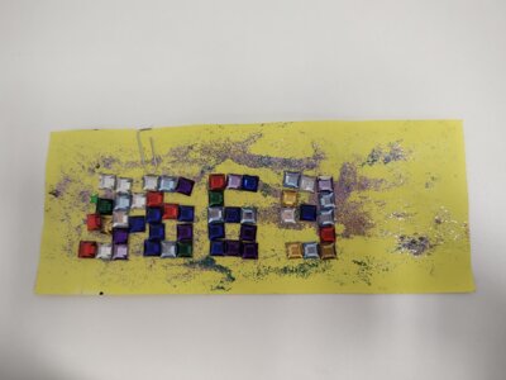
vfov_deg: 58.9
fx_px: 336
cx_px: 253
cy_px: 190
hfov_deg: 73.9
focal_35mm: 23
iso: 519
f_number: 1.8
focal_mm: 5.56
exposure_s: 1/100
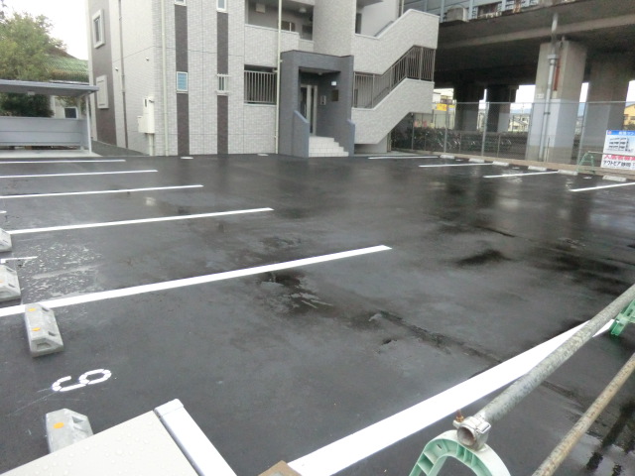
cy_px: 238
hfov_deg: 71.6
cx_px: 318
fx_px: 440
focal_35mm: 24
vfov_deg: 56.8
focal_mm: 4.3
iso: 500
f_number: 3.2
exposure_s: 1/60
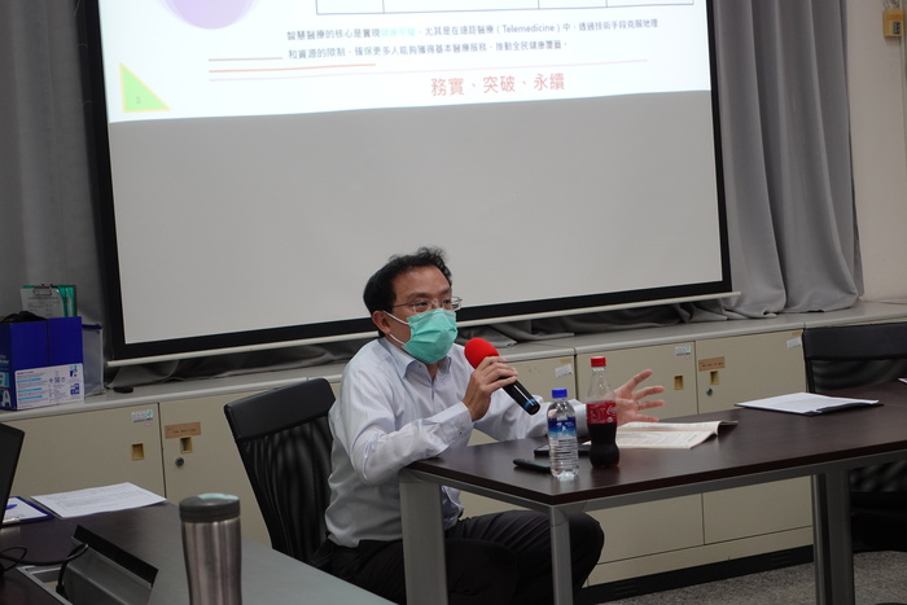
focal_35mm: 70
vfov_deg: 19.5
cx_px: 454
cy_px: 302
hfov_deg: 28.8
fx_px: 1764
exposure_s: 1/100
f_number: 2.8
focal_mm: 25.7
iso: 400
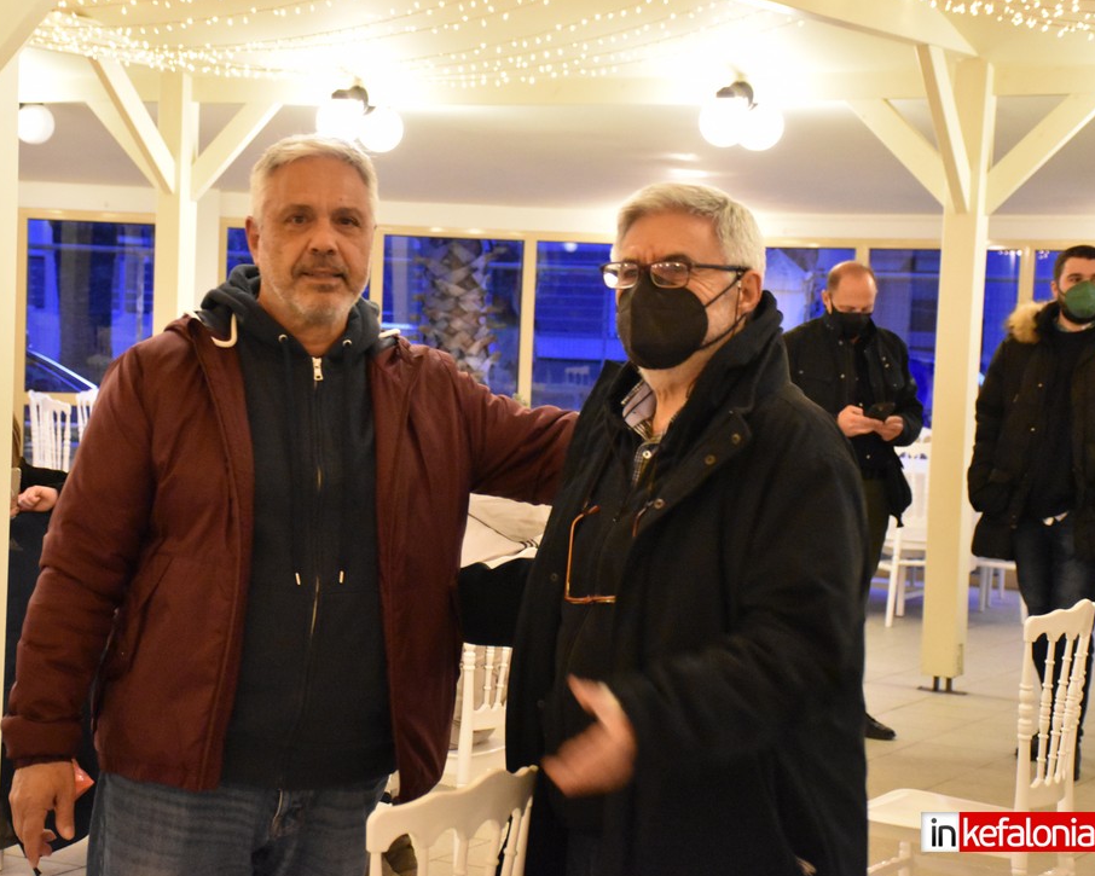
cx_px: 456
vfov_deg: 18.7
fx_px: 2658
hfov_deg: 23.3
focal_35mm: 82
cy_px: 438
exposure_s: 1/60
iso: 6400
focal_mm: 48
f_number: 4.5
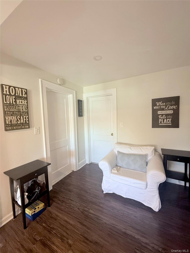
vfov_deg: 102.1
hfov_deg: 85.7
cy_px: 126
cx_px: 95
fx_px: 102
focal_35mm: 14
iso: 200
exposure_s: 1/60
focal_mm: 2.22
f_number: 2.2
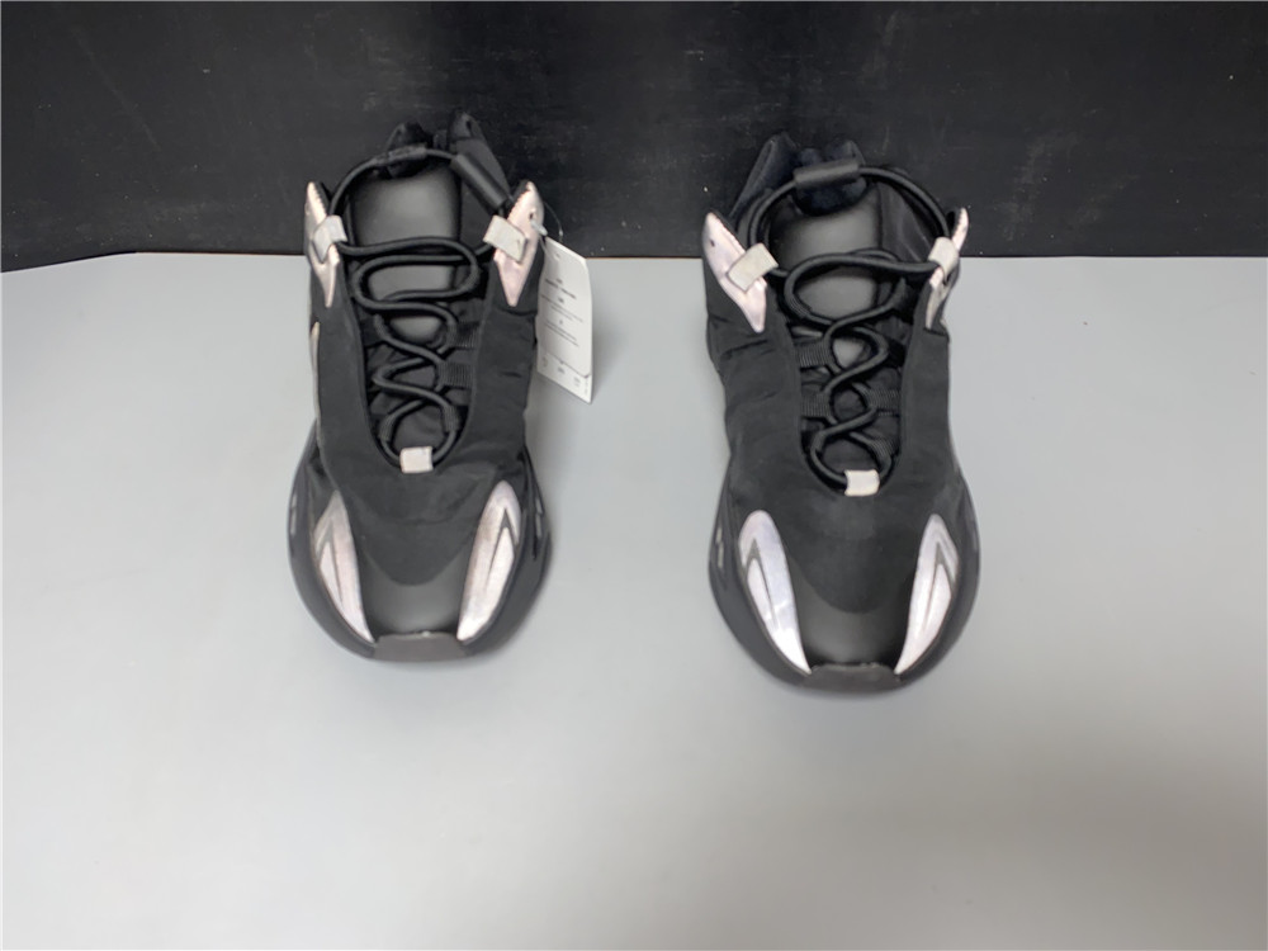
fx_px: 952
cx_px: 634
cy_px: 476
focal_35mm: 26
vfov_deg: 53.1
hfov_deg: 67.3
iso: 50
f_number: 1.8
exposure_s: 1/17
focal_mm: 4.25
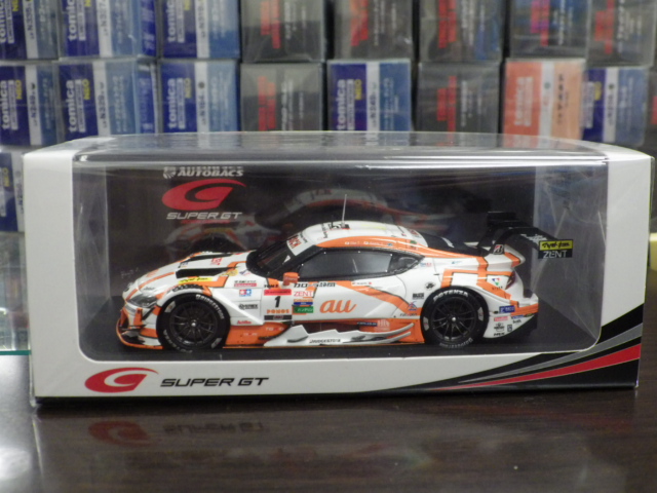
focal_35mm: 41
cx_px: 328
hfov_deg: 45.8
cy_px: 246
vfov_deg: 35.1
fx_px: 778
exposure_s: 1/50
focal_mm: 7.4
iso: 800
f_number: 3.6
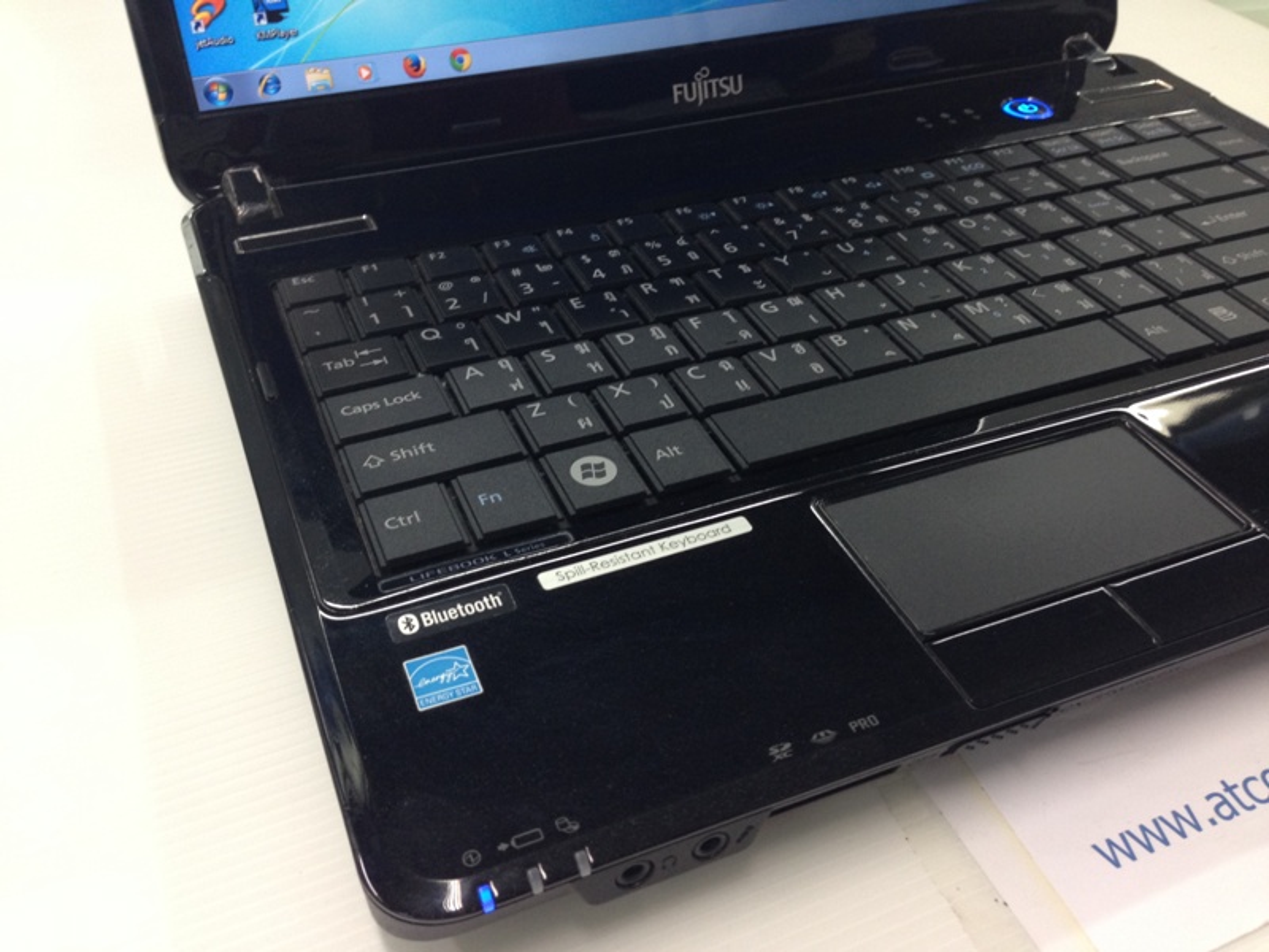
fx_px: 1210
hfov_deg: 55.4
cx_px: 634
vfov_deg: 42.9
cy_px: 476
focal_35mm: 33
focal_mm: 4.12
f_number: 2.4
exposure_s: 1/20
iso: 100
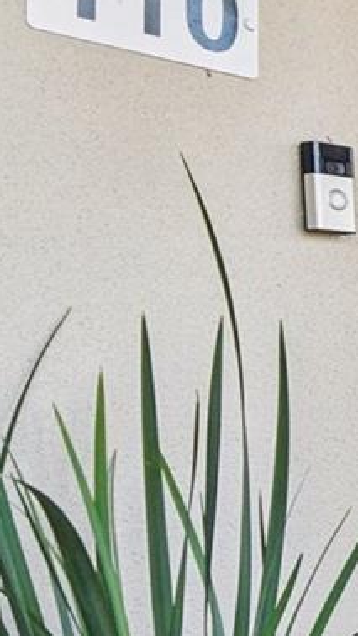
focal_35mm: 62
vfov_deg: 33.7
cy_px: 380
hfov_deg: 10.6
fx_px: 1045
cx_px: 1150
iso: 400
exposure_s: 1/200
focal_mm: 14
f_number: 8
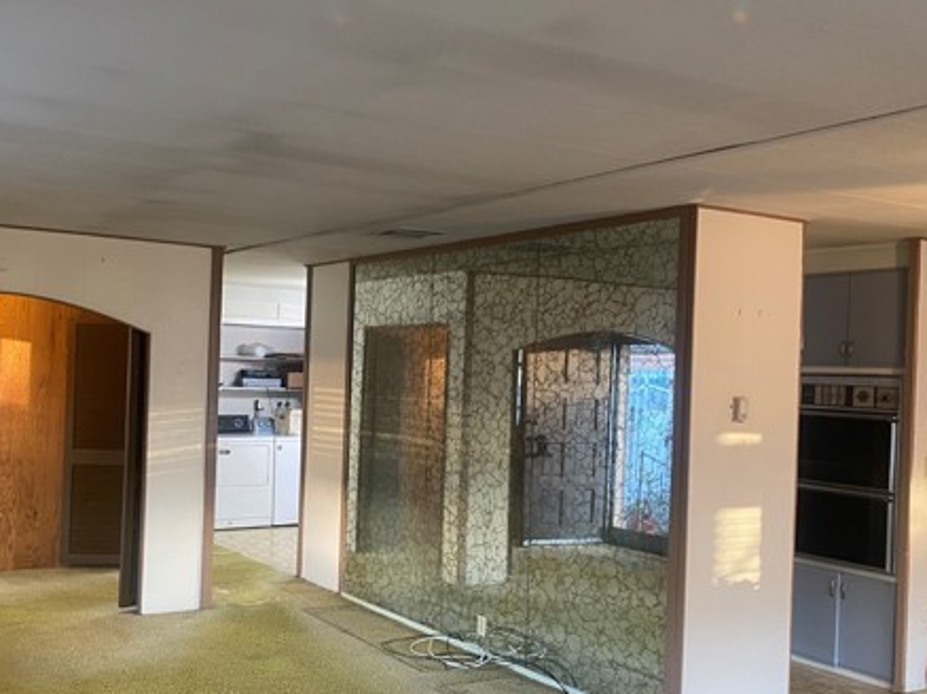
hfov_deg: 48.3
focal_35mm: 38
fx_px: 1017
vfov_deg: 37.7
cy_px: 375
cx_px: 320
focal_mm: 4.25
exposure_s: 1/60
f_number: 1.8
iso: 160
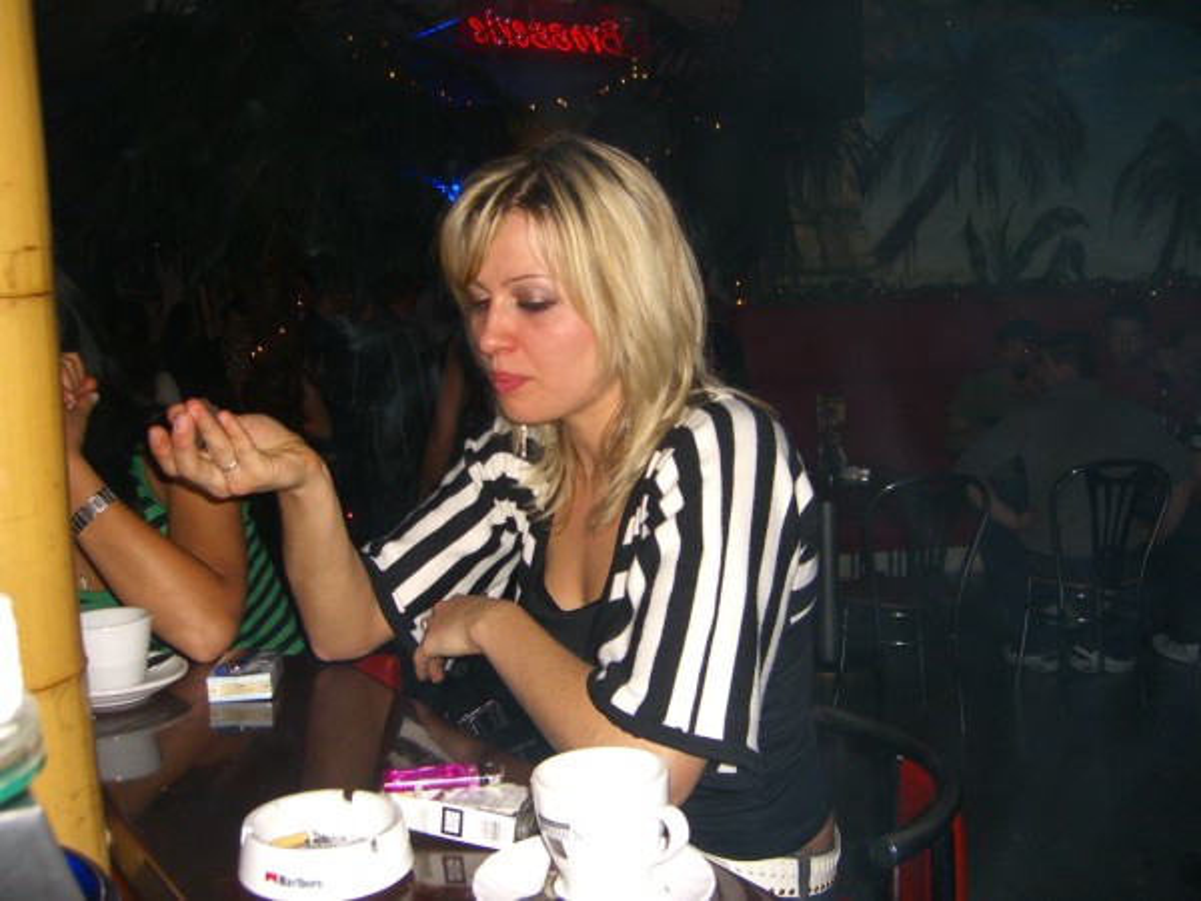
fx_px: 1318
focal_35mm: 38
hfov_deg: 49.0
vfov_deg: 37.7
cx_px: 600
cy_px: 450
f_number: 2.8
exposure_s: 1/60
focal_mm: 7.9
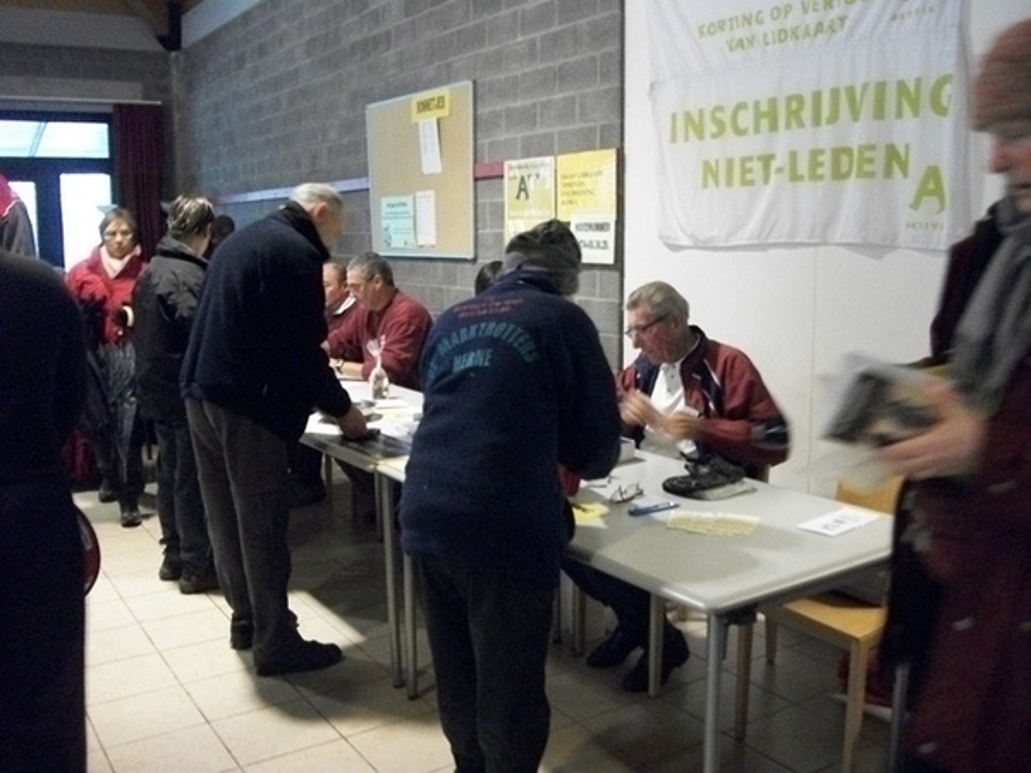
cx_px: 516
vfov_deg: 44.2
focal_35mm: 32
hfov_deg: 56.8
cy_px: 386
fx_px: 953
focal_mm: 5.7
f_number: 2.9
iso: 640
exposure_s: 1/10
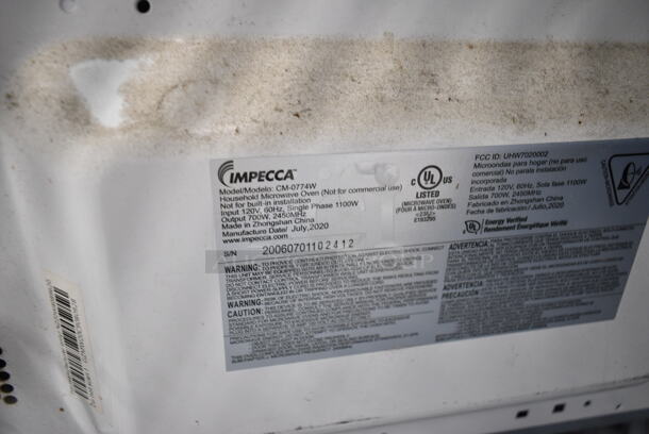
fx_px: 541
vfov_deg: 43.7
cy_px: 217
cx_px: 324
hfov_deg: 61.9
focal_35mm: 30
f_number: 3.5
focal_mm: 20
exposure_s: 1/30
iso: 1100
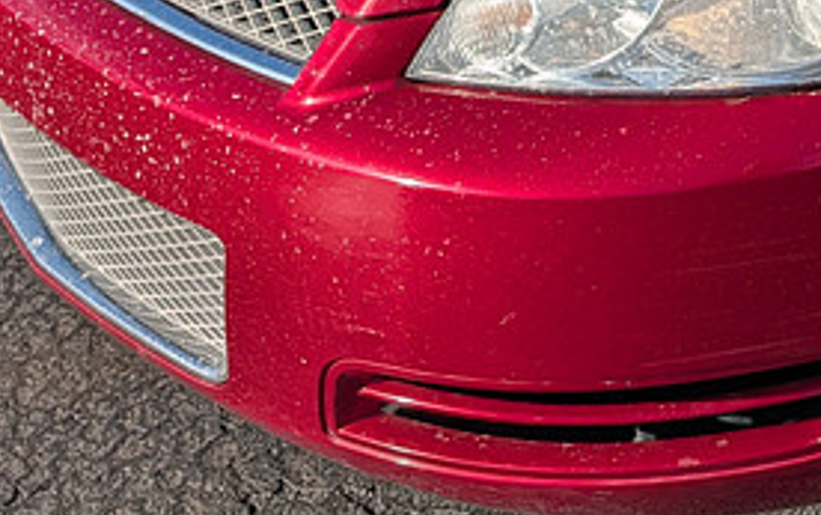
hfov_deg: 18.7
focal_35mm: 94
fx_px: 2105
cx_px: 1324
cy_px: -286
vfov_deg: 13.1
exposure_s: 1/1923
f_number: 1.68
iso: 21
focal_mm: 6.9
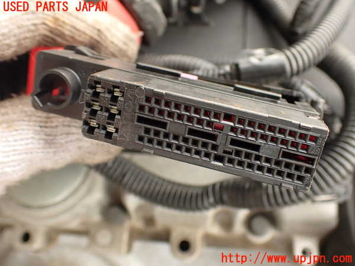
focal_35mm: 36
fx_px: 369
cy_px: 133
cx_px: 178
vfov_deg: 39.7
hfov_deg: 51.4
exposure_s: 1/80
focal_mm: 6.37
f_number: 2.5
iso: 125
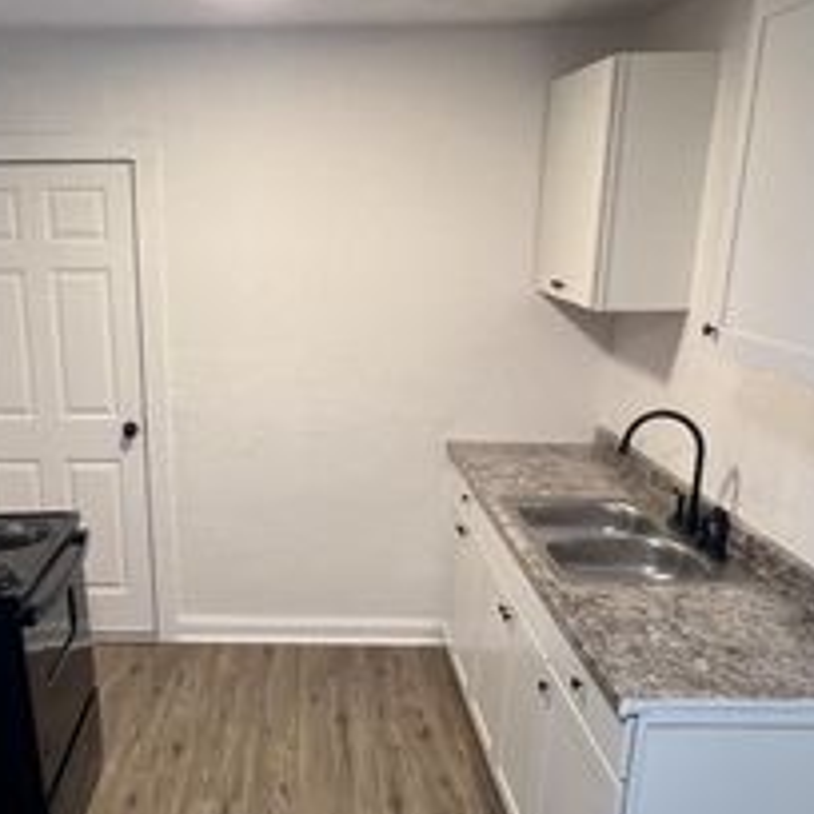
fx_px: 958
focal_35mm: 36
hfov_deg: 45.3
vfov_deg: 45.2
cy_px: 559
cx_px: 263
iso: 200
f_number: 1.8
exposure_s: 1/60
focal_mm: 1.57
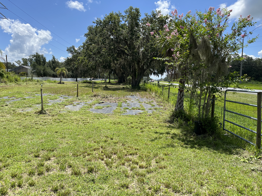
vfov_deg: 53.1
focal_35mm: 26
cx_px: 131
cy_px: 98
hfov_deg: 67.3
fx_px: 197
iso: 50
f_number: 1.6
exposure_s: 1/2825
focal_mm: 5.1
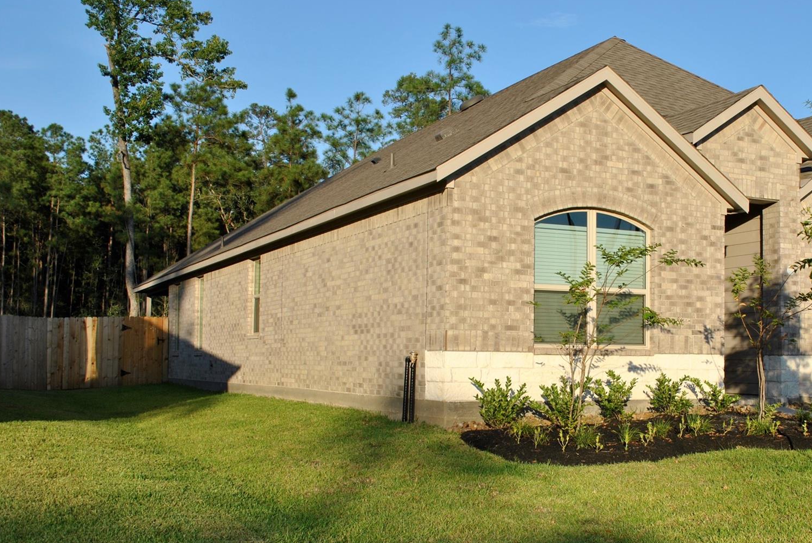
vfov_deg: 29.9
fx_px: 1016
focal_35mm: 45
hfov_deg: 43.0
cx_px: 542
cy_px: 323
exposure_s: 1/250
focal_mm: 22
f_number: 8
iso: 100
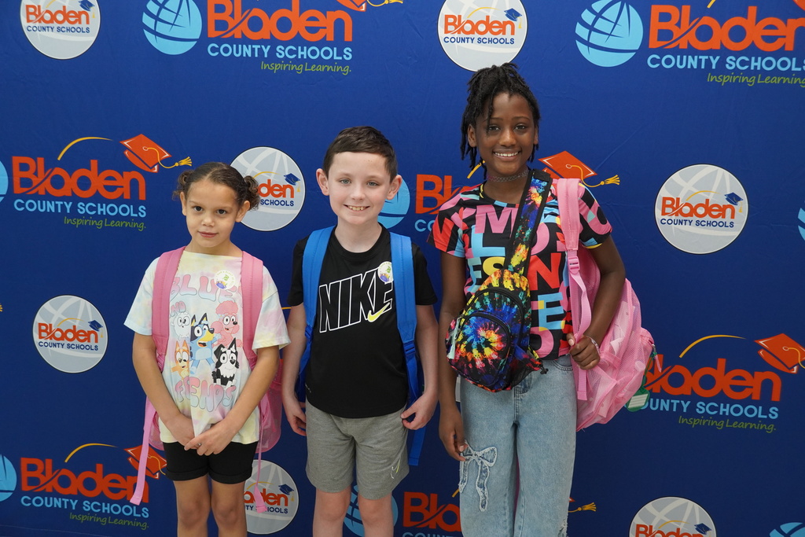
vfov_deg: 30.9
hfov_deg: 45.0
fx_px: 973
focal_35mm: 44
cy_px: 268
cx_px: 402
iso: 1250
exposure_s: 1/160
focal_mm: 29
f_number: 4.5
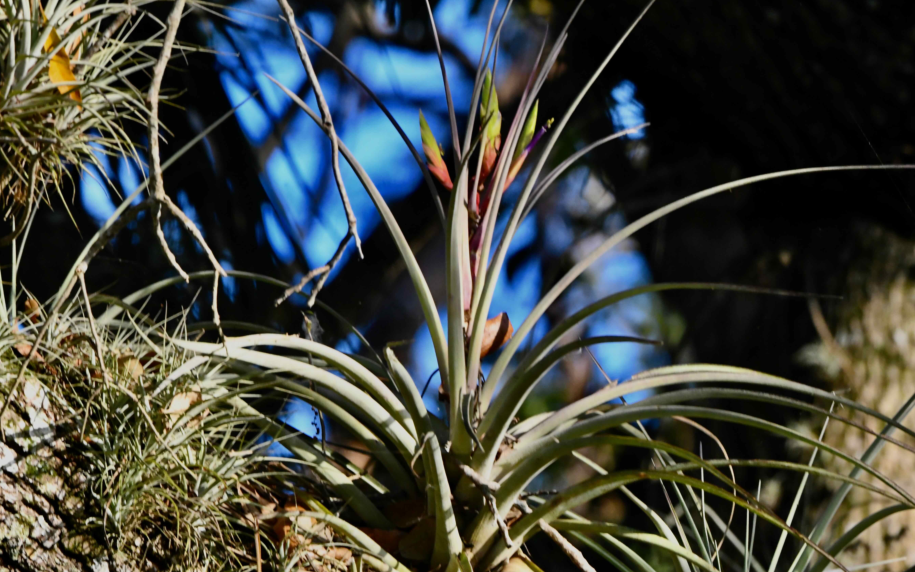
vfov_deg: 3.4
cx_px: 457
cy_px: 297
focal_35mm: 388
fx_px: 9675
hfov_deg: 5.4
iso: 4000
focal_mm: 380
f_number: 13
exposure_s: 1/640
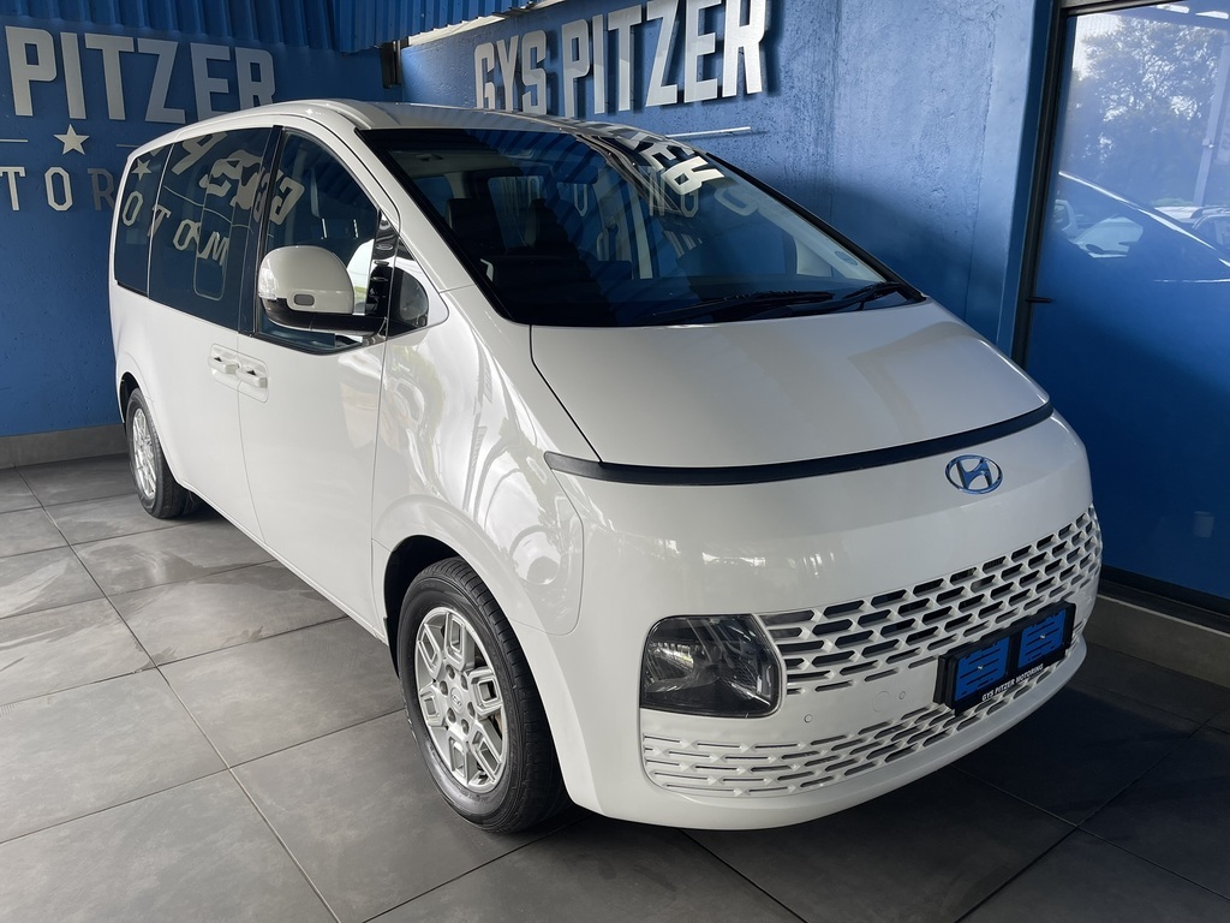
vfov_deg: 54.9
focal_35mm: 25
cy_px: 462
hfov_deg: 69.4
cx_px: 615
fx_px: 888
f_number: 1.6
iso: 50
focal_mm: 5.1
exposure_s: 1/100
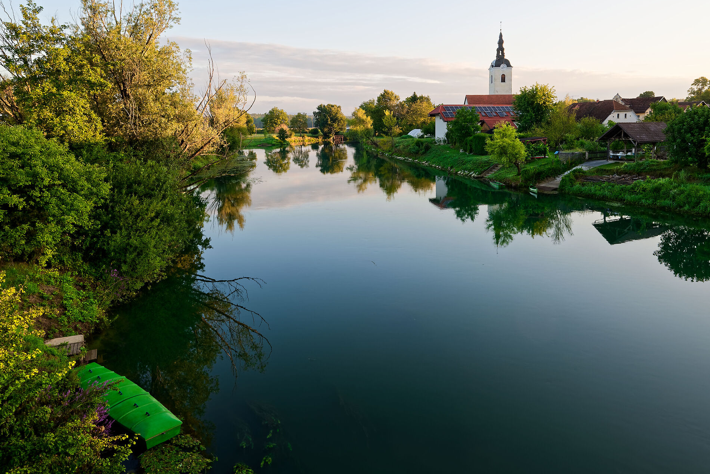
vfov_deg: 51.8
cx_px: 398
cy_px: 207
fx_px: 486
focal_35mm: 25
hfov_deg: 72.0
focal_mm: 19.5
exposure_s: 1/20
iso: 125
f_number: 13
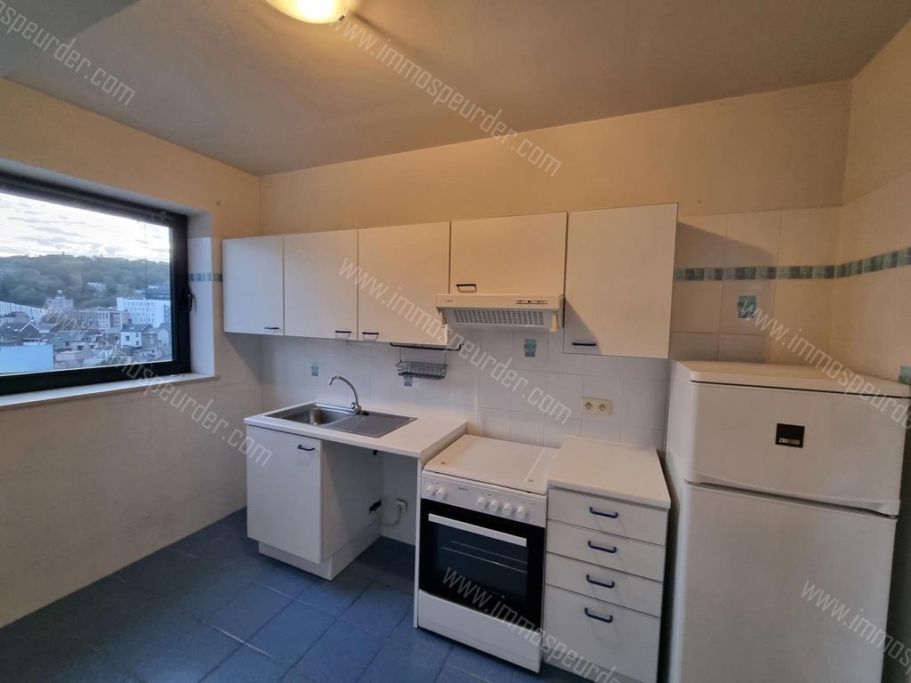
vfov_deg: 89.9
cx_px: 456
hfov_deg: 106.2
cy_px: 342
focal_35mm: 13
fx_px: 342
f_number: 2.2
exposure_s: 1/50
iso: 320
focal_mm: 2.2
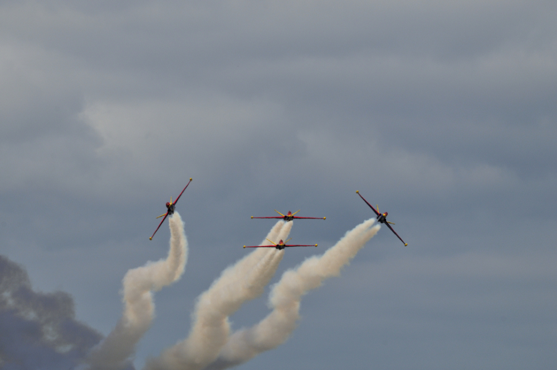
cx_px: 278
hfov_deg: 4.6
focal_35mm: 450
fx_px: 6953
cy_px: 185
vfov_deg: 3.0
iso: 200
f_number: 13
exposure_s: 1/640
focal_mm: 300
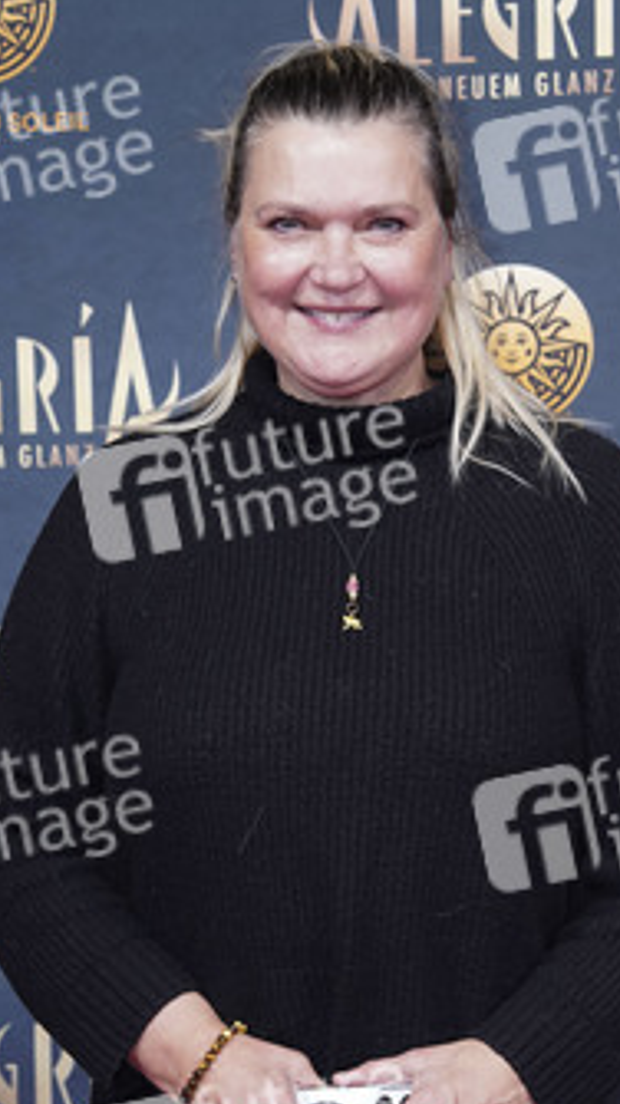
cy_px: 649
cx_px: 343
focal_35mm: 80
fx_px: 2342
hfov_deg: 15.1
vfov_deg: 26.5
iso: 2500
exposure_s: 1/200
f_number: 4.5
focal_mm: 64
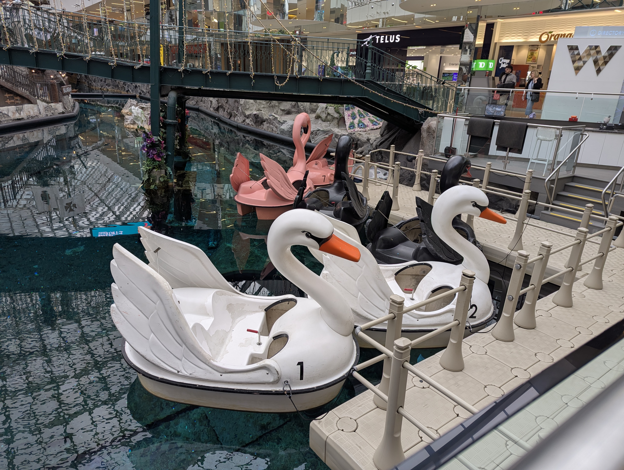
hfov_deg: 71.5
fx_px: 433
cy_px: 235
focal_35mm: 24
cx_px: 312
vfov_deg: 56.9
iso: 42
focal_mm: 6.81
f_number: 1.85
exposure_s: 1/140
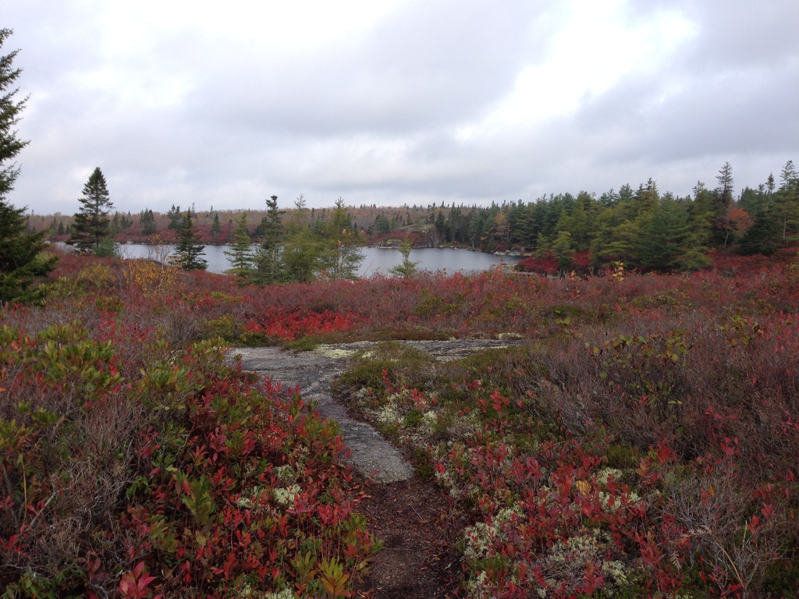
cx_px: 400
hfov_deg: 55.4
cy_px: 300
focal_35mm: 33
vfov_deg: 42.9
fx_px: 762
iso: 50
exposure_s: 1/459
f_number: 2.4
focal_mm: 4.12
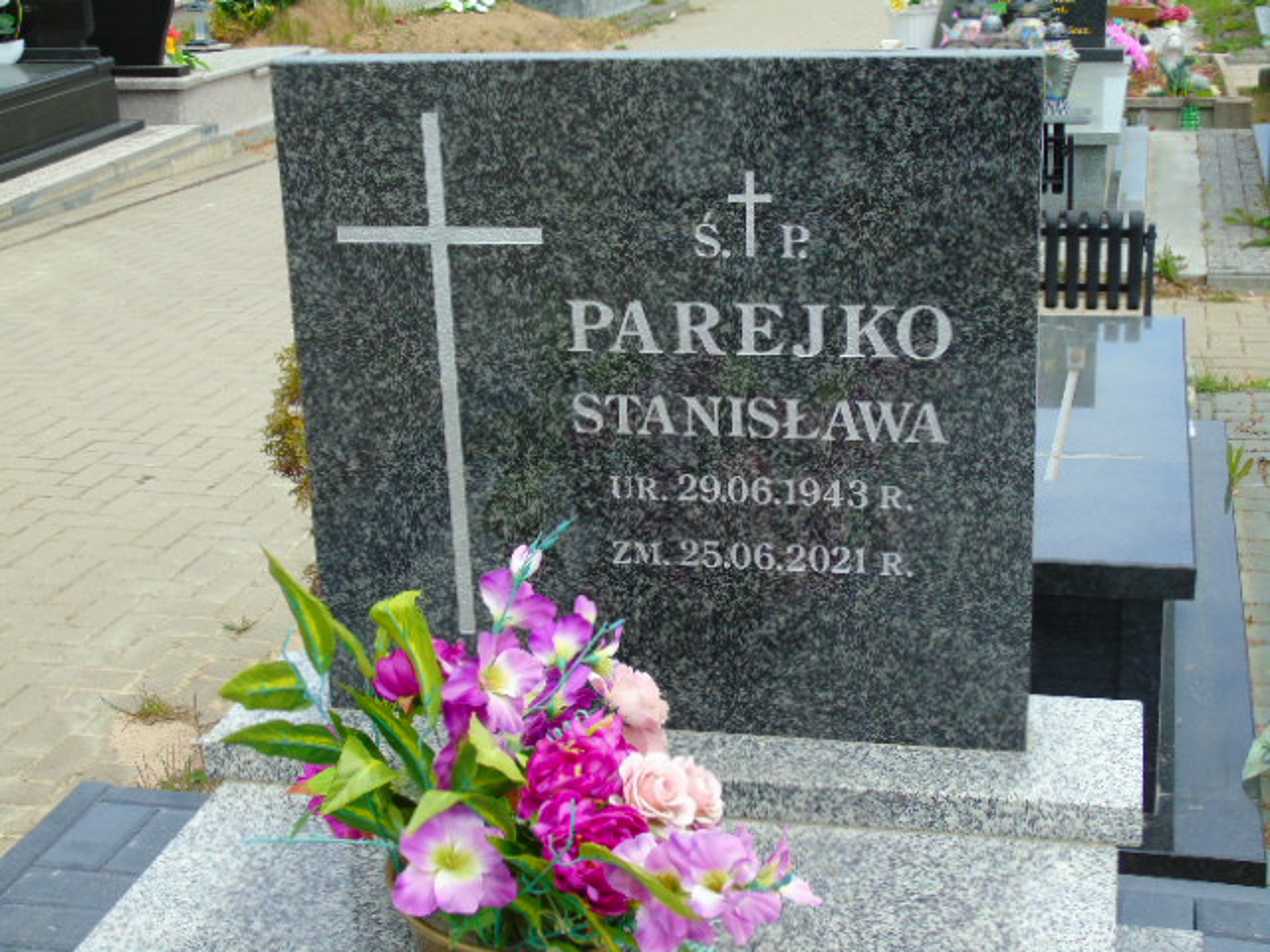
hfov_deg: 35.5
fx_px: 1981
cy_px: 476
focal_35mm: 54
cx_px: 635
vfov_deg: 27.0
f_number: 4.3
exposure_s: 1/320
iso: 80
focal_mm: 9.6
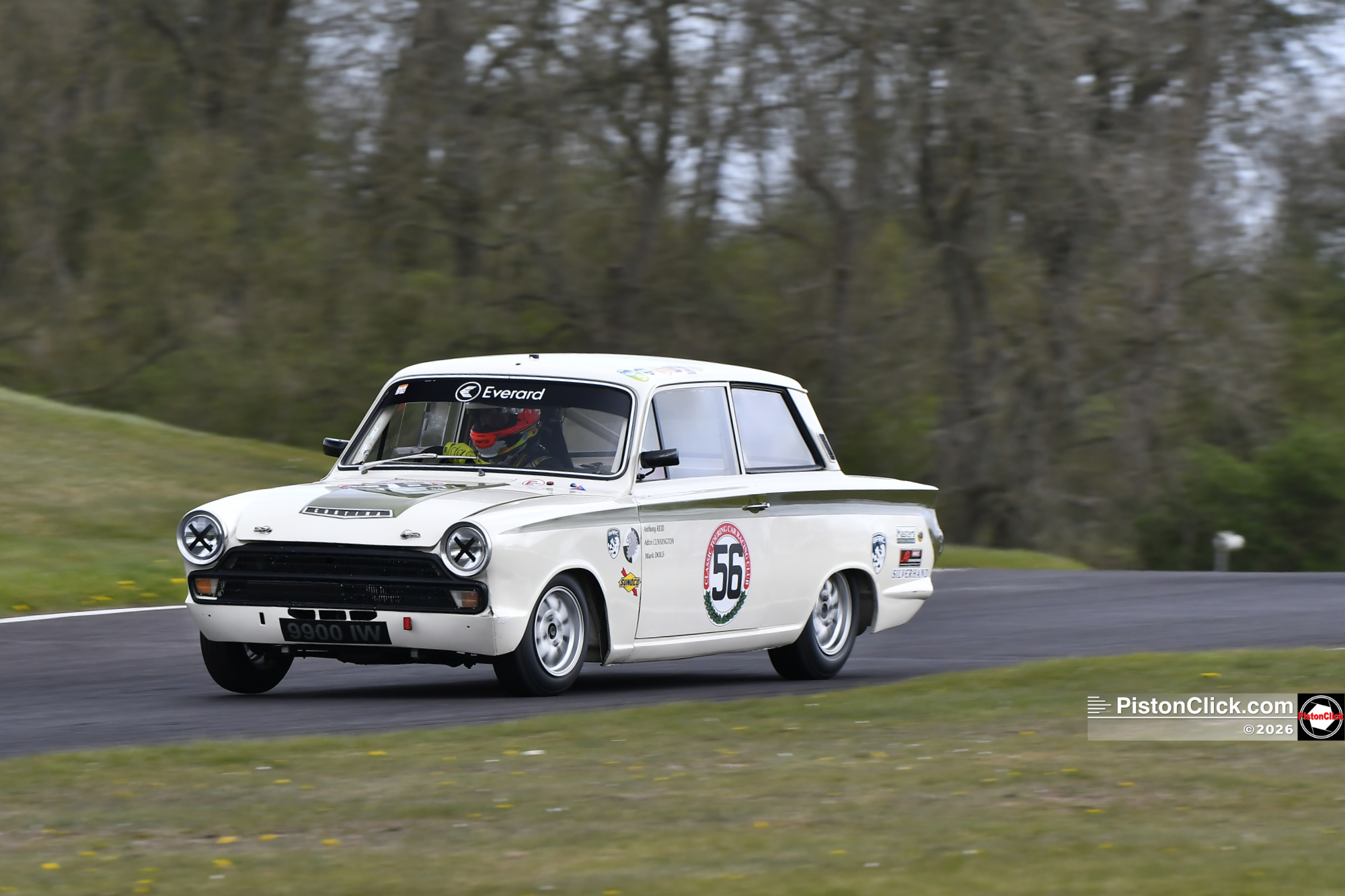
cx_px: 672
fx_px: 11207
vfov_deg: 4.6
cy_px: 448
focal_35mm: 300
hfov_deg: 6.9
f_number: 6.3
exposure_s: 1/200
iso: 250
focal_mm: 200
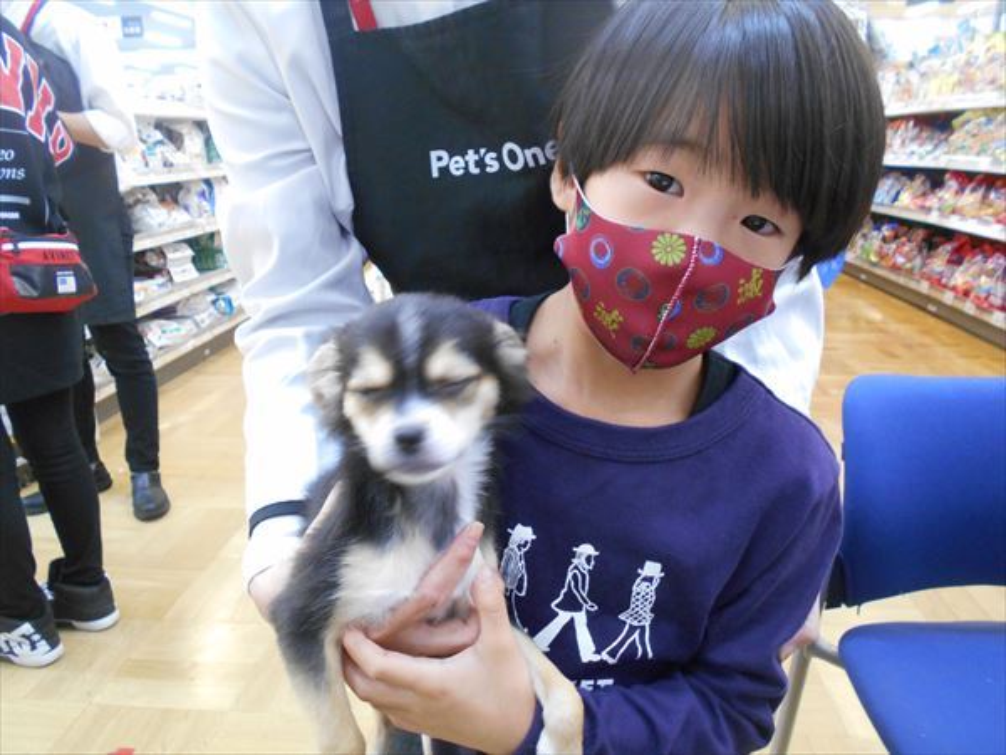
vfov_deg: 53.1
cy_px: 378
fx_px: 756
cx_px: 503
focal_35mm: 26
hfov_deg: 67.3
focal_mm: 4.6
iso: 400
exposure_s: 1/20
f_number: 3.2
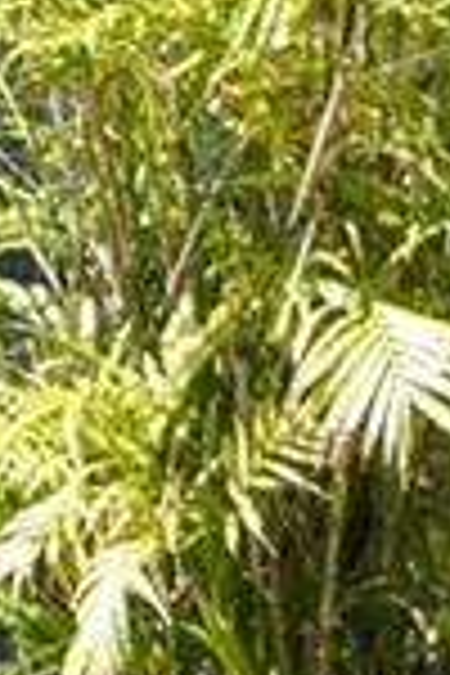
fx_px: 6618
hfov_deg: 3.8
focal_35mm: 353
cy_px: -279
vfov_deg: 5.8
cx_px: -621
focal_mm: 22
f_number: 4
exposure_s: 1/320
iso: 100
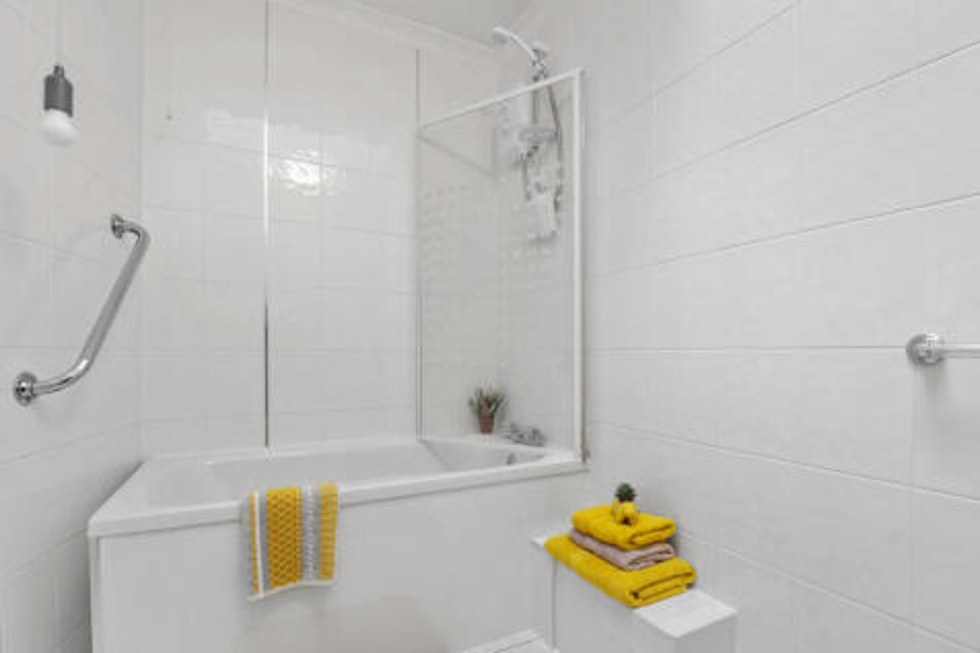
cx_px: 490
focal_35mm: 16
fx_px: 435
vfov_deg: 73.7
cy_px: 326
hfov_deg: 96.8
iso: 250
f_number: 9
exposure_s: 1/2.5
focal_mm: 16
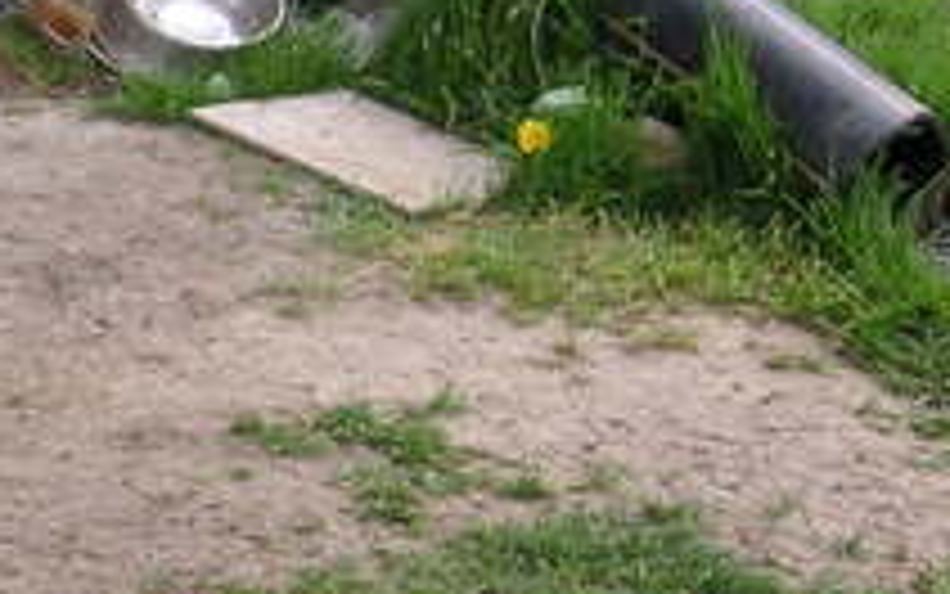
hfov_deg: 9.9
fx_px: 5205
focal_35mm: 201
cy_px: 140
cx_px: -743
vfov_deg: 6.5
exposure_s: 1/250
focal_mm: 8.4
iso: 50
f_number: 3.4
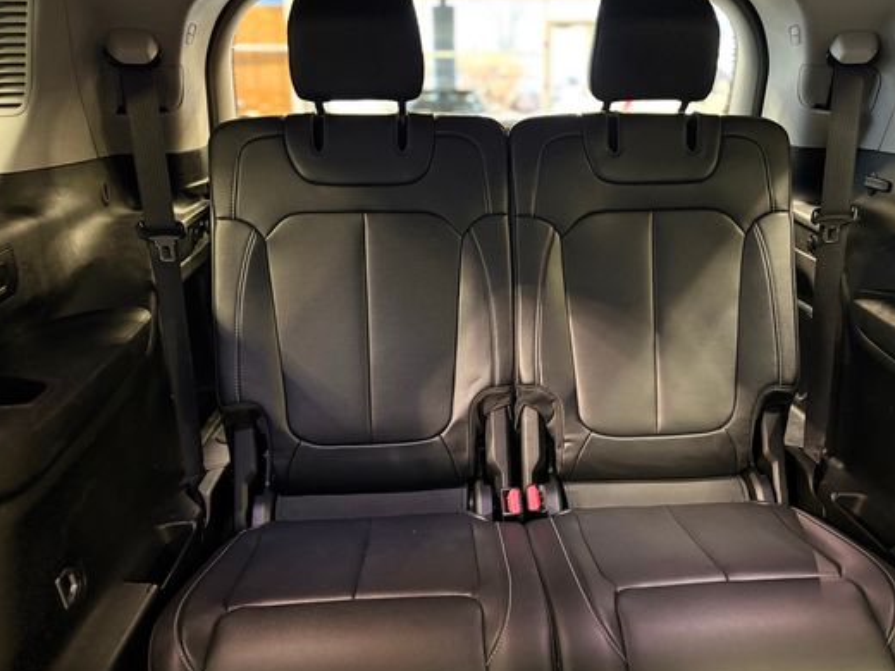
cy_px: 379
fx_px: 827
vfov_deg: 44.1
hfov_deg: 56.6
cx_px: 509
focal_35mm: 32
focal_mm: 5.96
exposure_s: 1/17
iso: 1000
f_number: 1.6
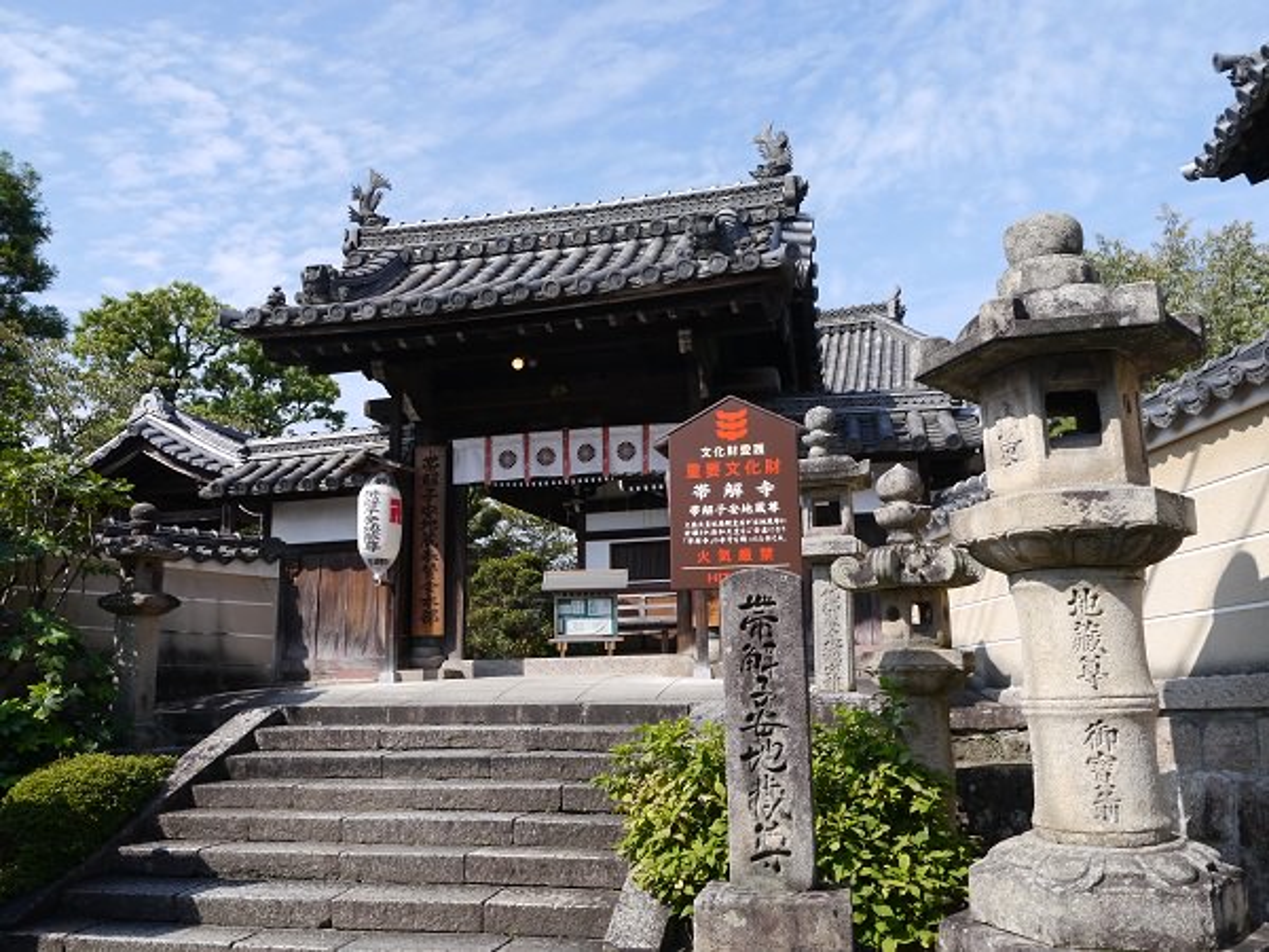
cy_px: 476
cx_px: 634
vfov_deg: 46.8
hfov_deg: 60.0
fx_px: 1100
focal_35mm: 30
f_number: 7.1
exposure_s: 1/320
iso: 160
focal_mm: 15
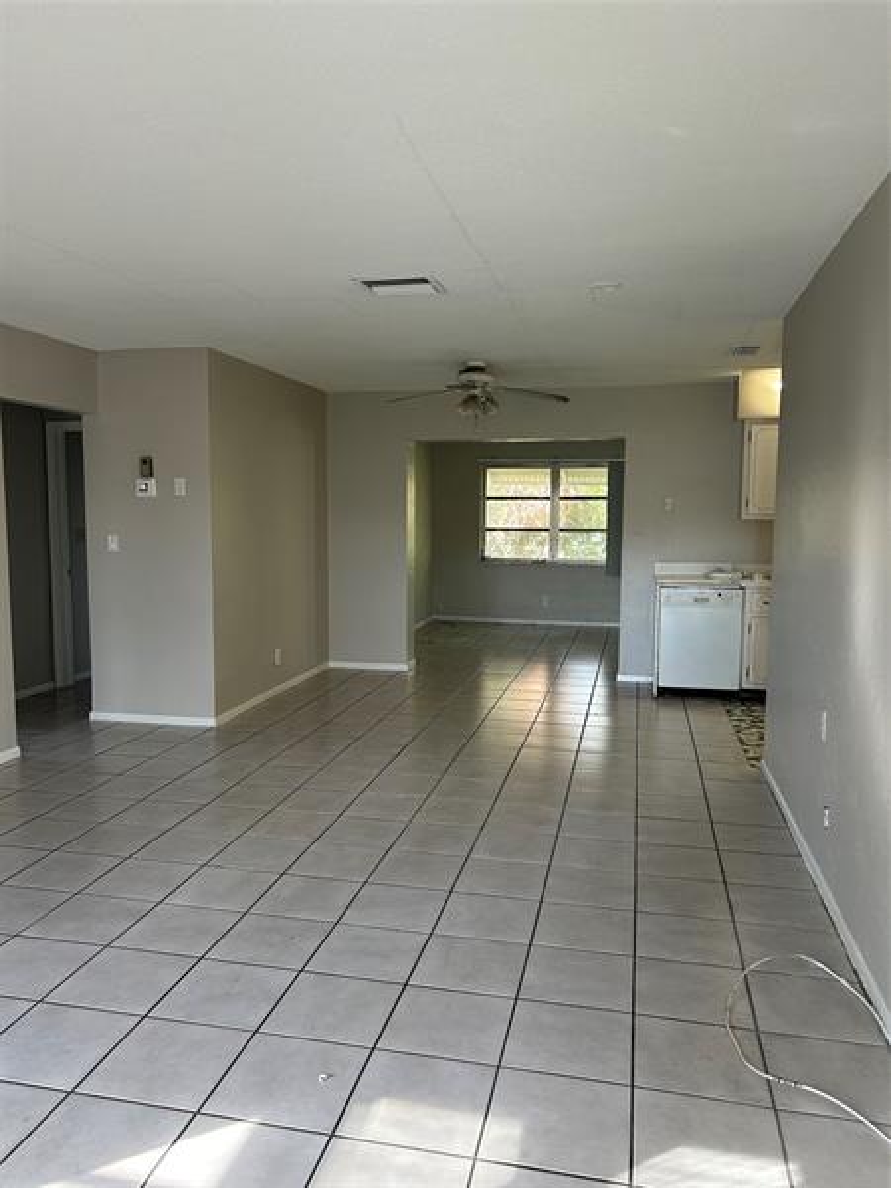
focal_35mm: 26
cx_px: 446
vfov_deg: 67.3
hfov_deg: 53.1
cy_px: 594
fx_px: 892
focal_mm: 5.7
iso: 100
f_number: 1.5
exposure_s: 1/120
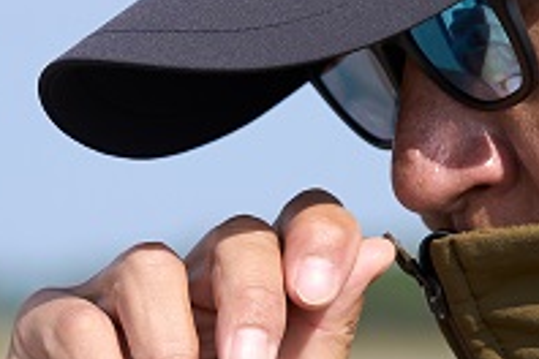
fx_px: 5569
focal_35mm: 372
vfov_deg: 3.7
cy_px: 239
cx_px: 264
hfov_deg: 5.5
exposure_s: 1/500
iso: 200
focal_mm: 92
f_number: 4.5
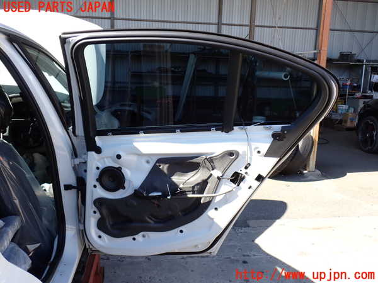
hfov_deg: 56.8
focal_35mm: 32
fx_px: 349
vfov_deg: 44.2
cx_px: 189
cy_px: 142
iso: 100
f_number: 3.2
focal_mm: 5.79
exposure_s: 1/200
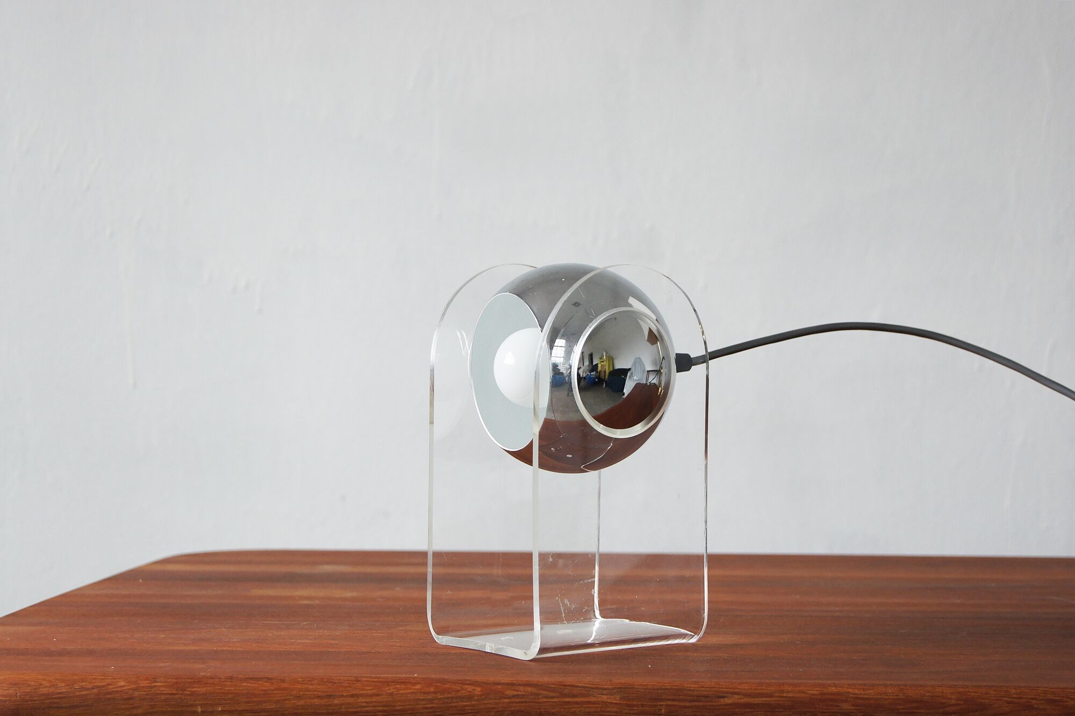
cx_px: 538
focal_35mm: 75
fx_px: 2239
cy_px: 358
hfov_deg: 27.0
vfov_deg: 18.2
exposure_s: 1/25
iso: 400
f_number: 5.6
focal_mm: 50
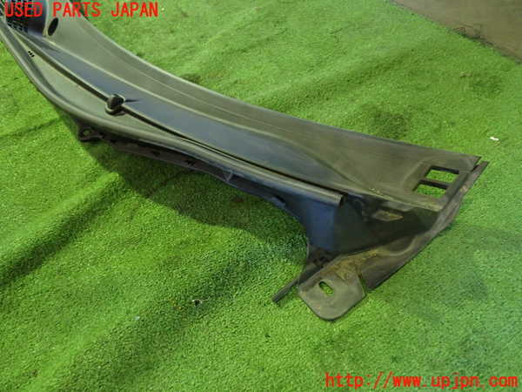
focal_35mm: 30
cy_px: 196
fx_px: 452
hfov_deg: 60.0
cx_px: 261
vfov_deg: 46.8
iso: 800
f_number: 2.3
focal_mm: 5.4
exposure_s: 1/30
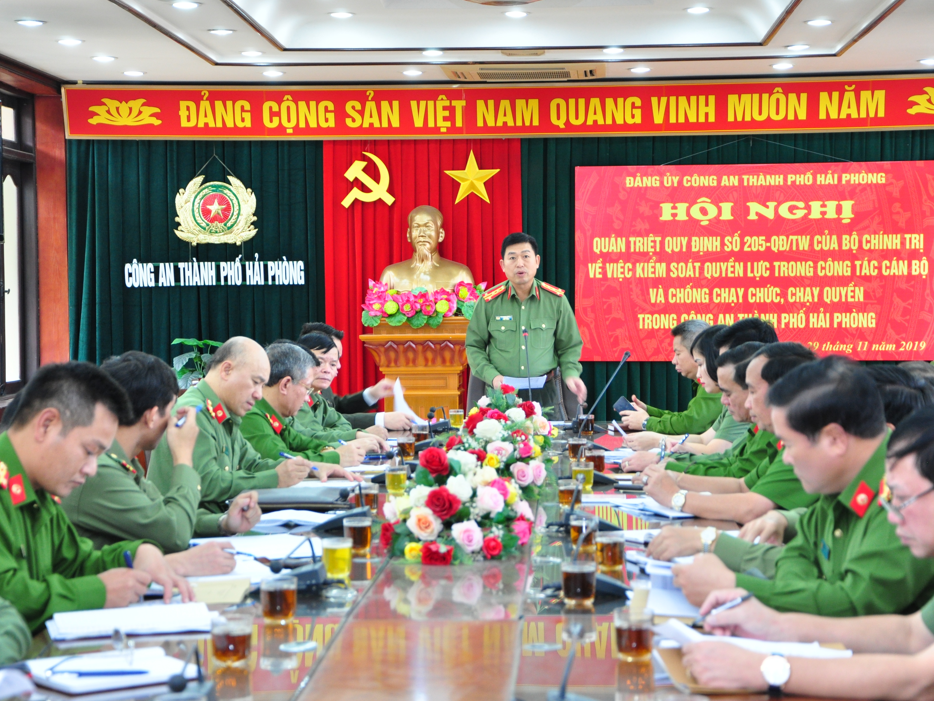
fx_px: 2293
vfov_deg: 17.4
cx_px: 483
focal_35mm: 85
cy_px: 349
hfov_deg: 23.0
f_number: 5
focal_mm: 52
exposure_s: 1/25
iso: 800
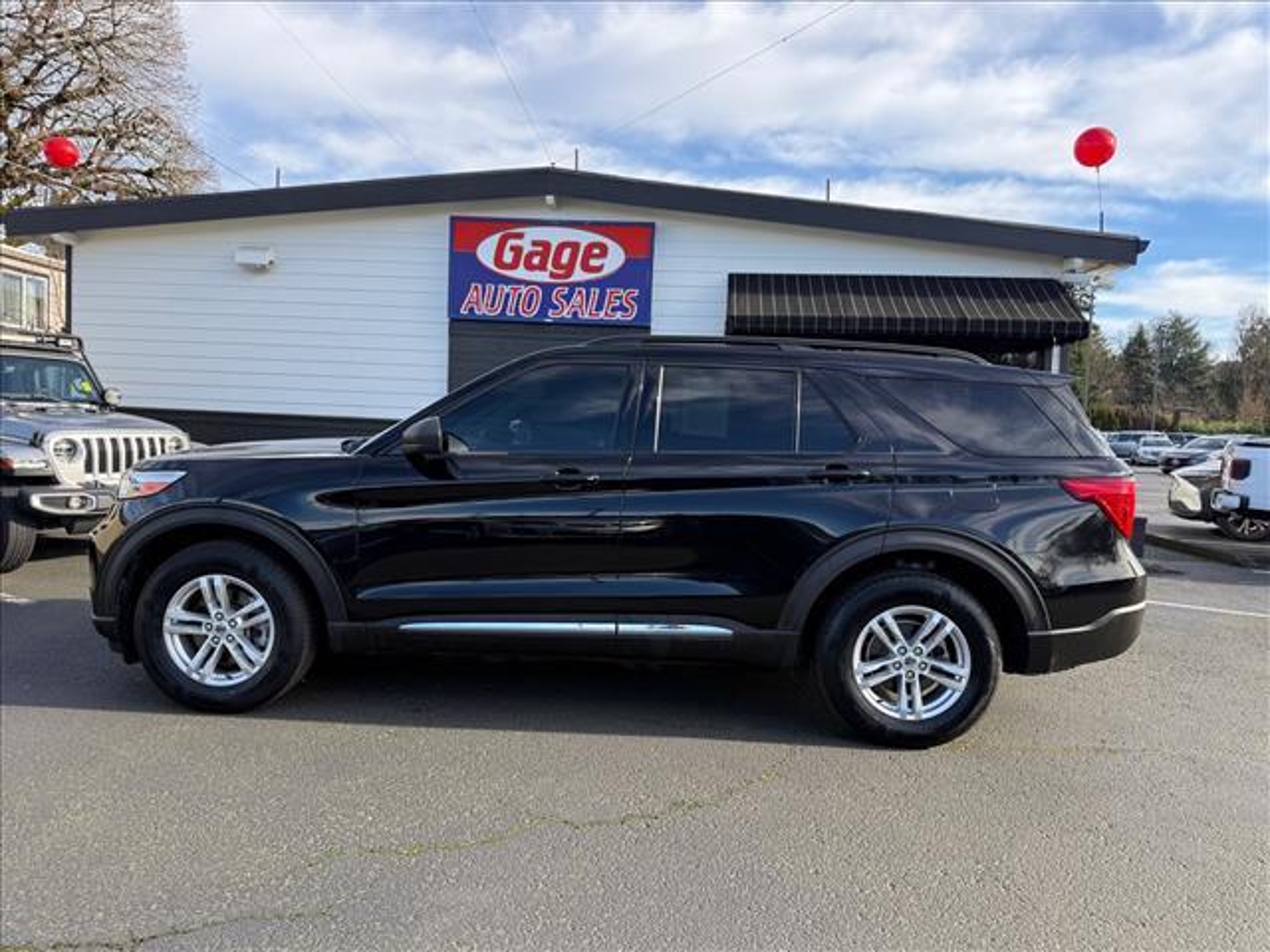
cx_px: 635
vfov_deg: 56.8
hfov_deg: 71.6
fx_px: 881
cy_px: 476
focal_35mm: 24
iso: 80
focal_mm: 6.76
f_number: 1.78
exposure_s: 1/1032
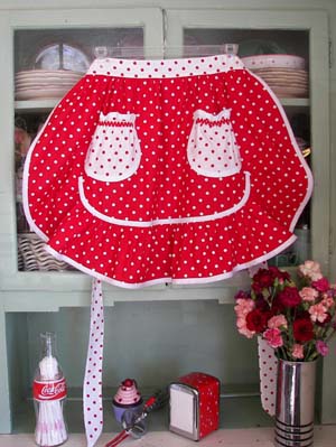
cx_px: 168
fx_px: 465
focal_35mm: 36
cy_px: 224
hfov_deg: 39.7
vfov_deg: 51.3
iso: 64
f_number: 2.8
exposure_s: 1/30
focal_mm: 6
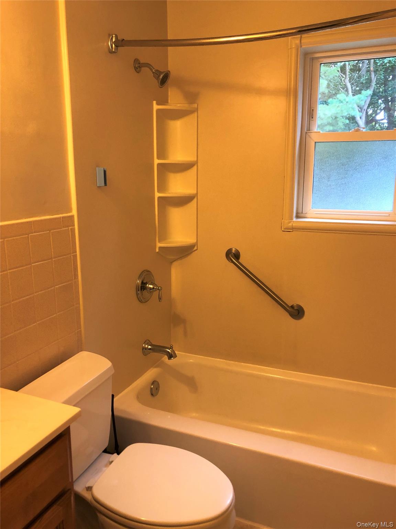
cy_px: 264
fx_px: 427
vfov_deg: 63.4
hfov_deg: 49.7
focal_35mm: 28
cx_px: 198
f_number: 1.8
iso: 40
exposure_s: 1/15
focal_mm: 3.99
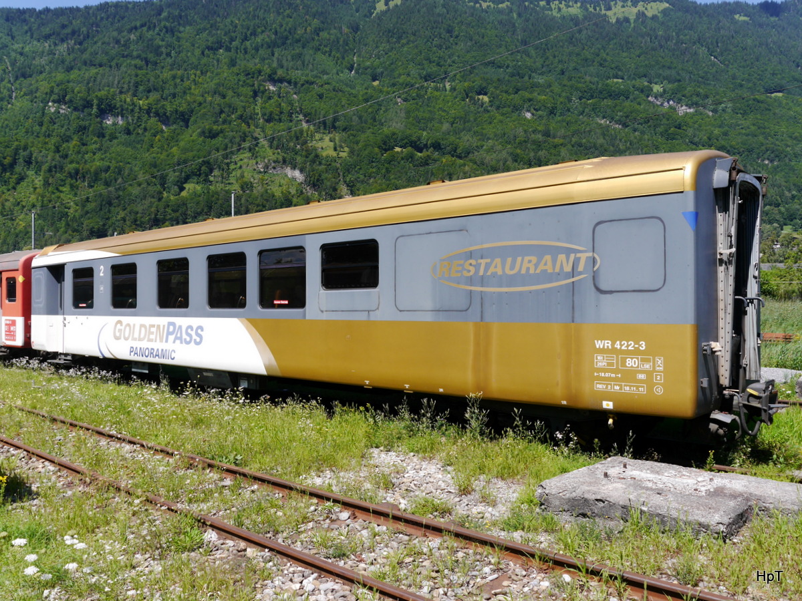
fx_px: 649
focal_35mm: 28
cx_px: 401
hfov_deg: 63.4
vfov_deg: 49.7
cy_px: 300
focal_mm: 14
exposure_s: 1/400
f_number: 7.1
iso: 160
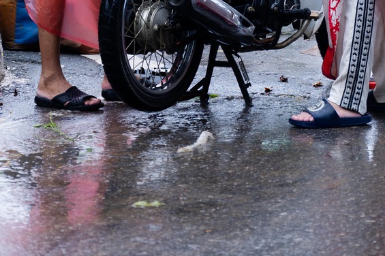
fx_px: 2651
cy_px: -195
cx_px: 222
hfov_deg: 8.3
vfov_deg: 5.5
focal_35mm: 248
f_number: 2.8
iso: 160
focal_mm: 70
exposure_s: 1/320
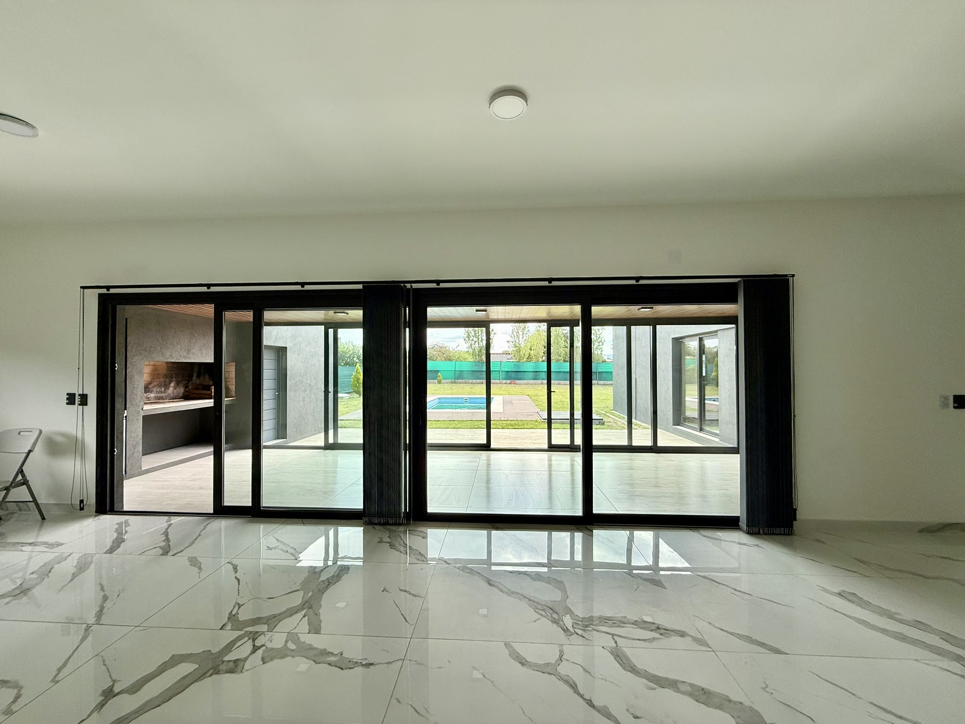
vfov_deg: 85.7
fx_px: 390
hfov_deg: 102.1
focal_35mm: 14
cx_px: 482
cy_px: 362
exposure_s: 1/240
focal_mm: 2.22
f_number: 2.2
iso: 50
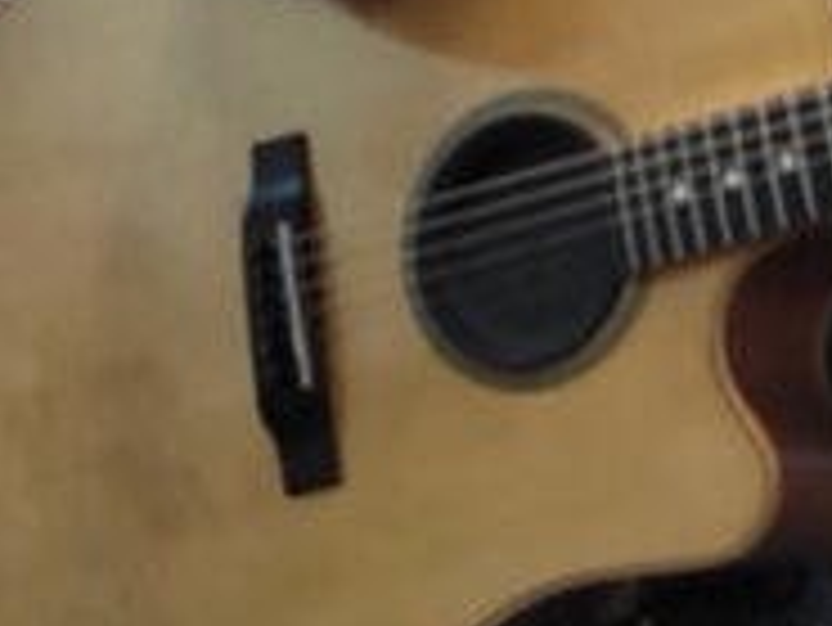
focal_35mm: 108
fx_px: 2597
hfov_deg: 18.0
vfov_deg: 12.6
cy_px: -482
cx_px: 679
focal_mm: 5.4
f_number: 1.8
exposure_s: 1/33
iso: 320
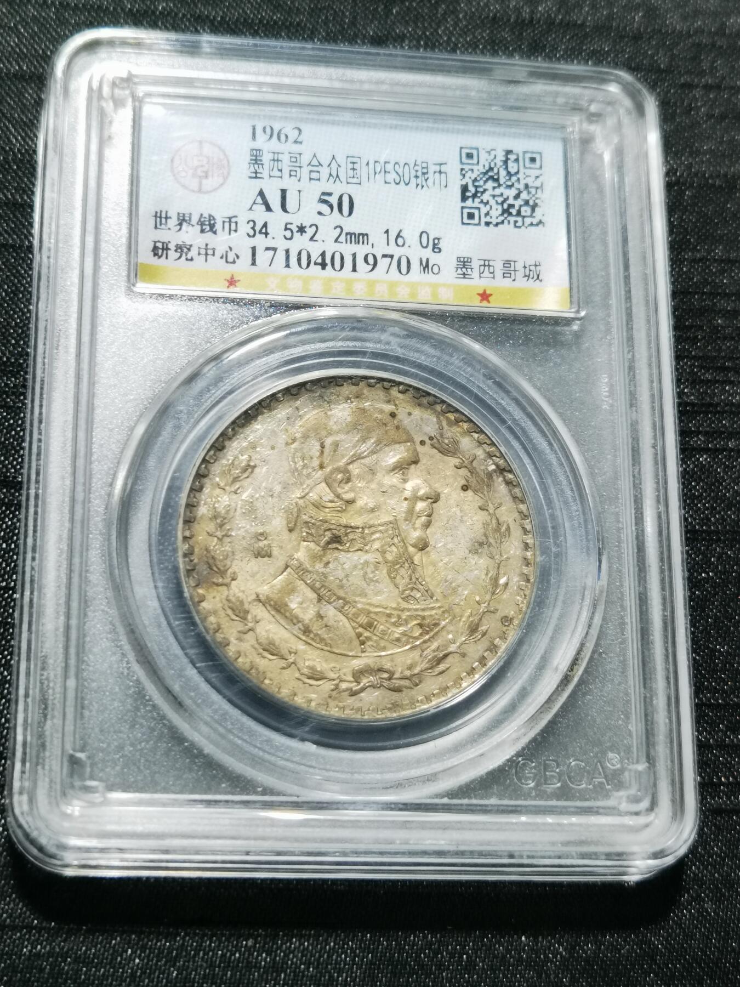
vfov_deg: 33.8
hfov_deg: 25.7
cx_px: 370
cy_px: 494
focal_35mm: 57
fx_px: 1625
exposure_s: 1/100
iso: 160
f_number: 1.9
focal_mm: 6.67
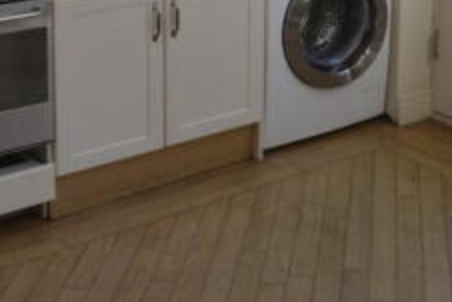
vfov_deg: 14.9
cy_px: -113
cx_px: 247
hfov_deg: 23.4
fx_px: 1093
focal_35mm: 87
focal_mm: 20
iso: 400
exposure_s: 1/125
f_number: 5.6
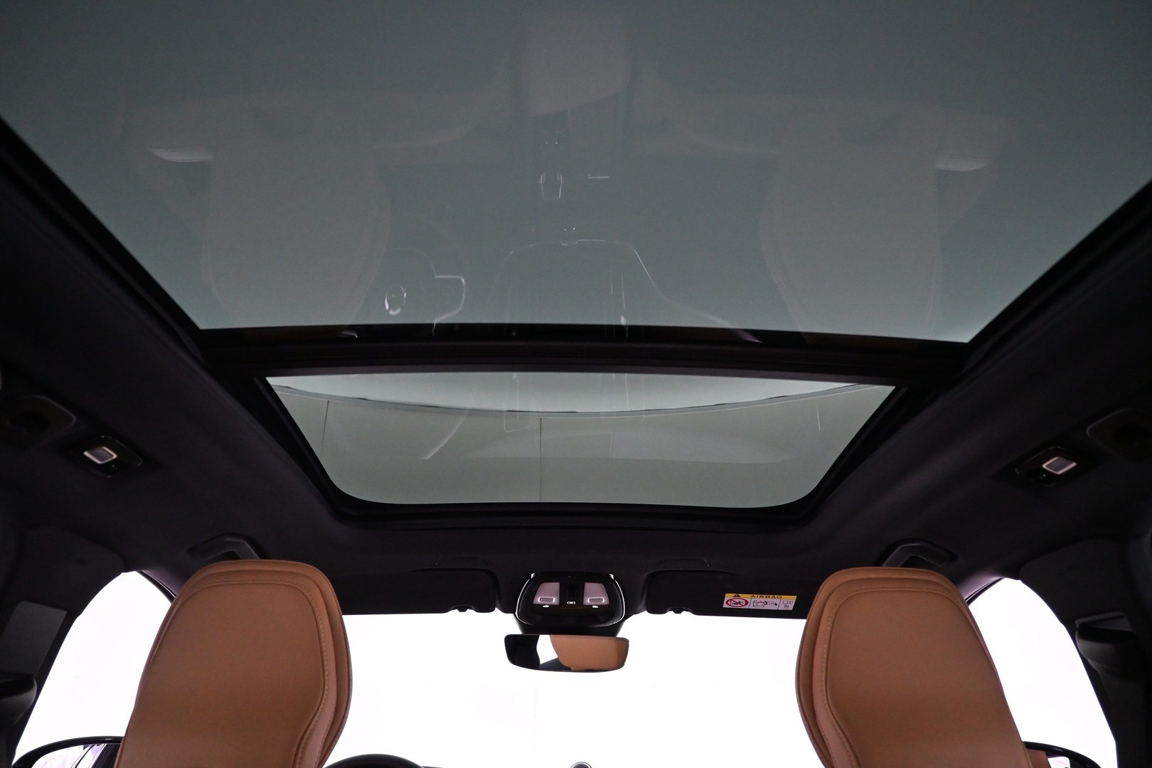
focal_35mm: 24
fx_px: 768
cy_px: 384
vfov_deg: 53.1
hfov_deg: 73.7
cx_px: 576
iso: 3200
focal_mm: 16
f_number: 3.5
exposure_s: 1/80
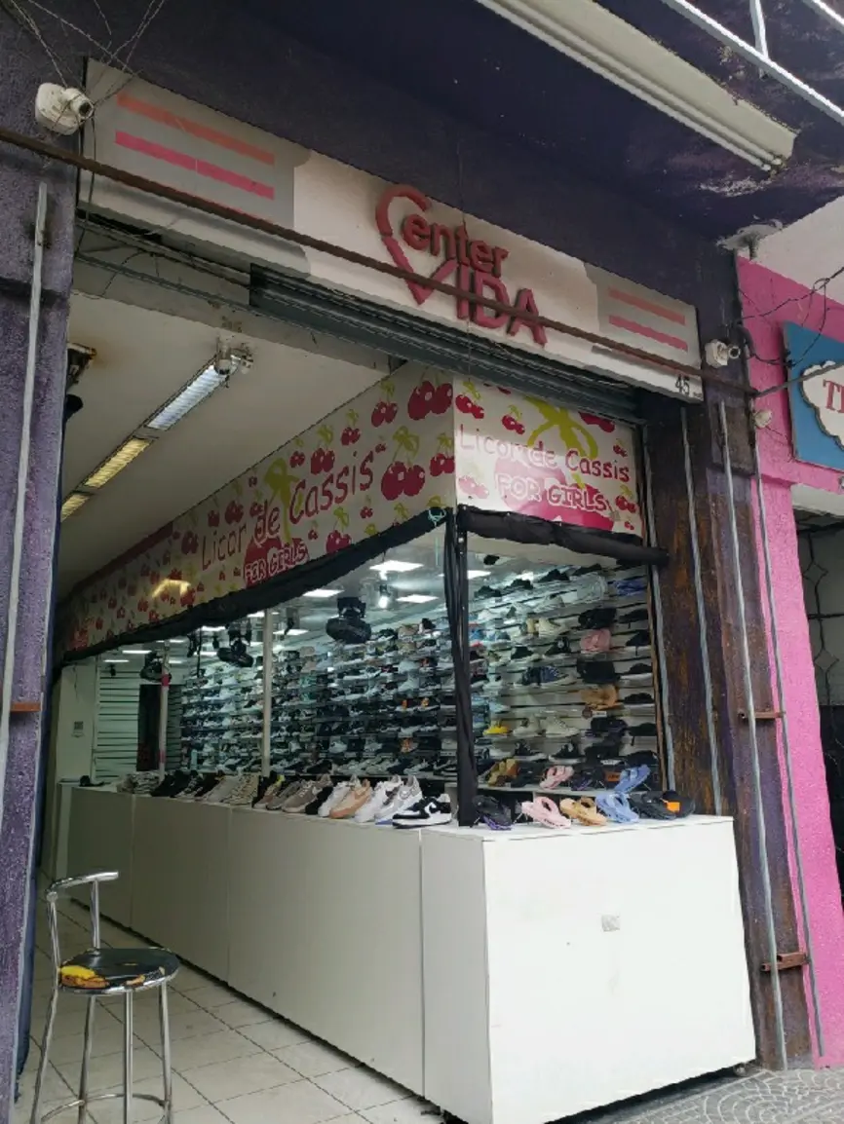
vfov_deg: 67.3
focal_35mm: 26
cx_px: 422
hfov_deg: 53.1
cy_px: 562
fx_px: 845
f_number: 2.4
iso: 50
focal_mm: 4.3
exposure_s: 1/200
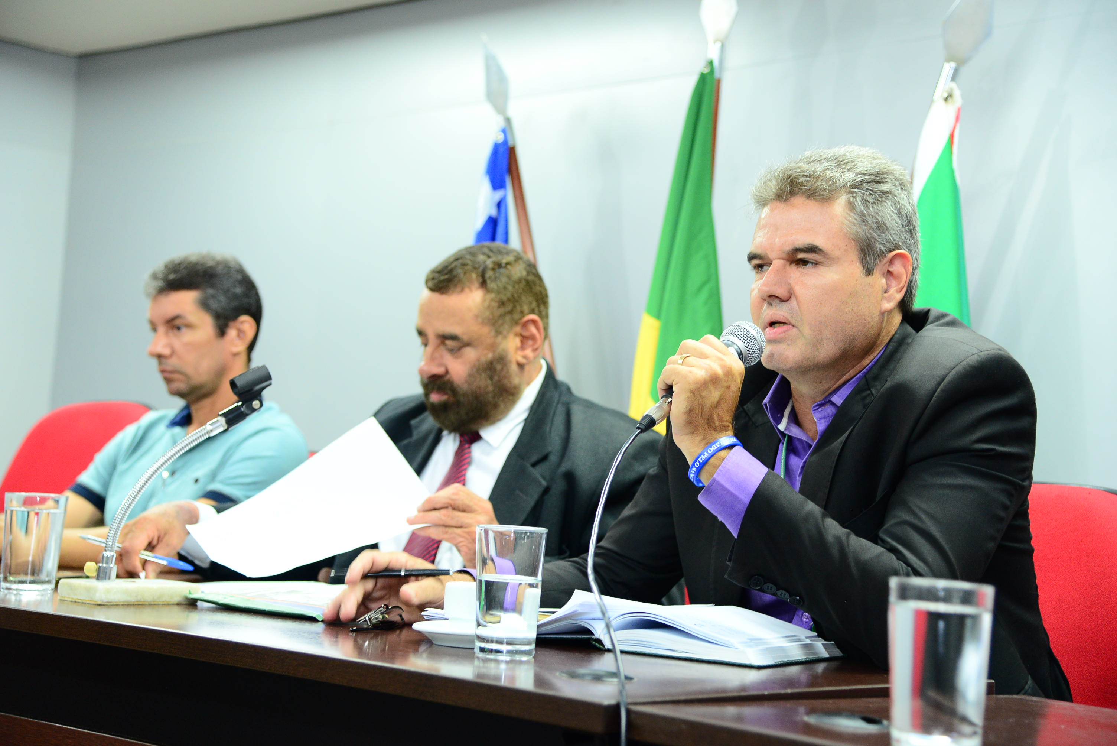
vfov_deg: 23.4
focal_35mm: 58
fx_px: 1800
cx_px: 558
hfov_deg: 34.5
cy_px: 373
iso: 1600
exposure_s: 1/60
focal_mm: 58
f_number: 4
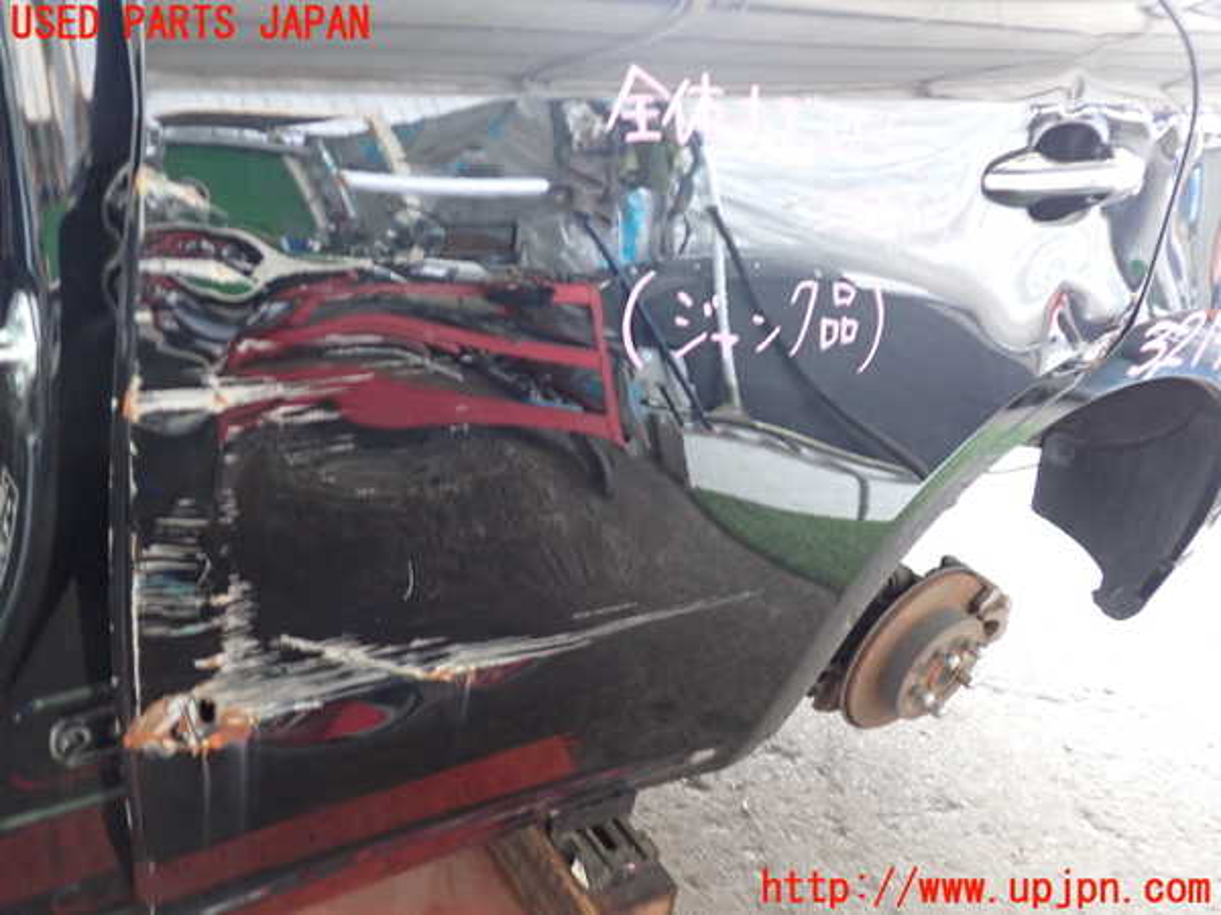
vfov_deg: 46.8
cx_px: 610
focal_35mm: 30
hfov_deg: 60.0
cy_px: 458
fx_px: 1058
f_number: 2.3
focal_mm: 5.4
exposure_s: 1/30
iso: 400
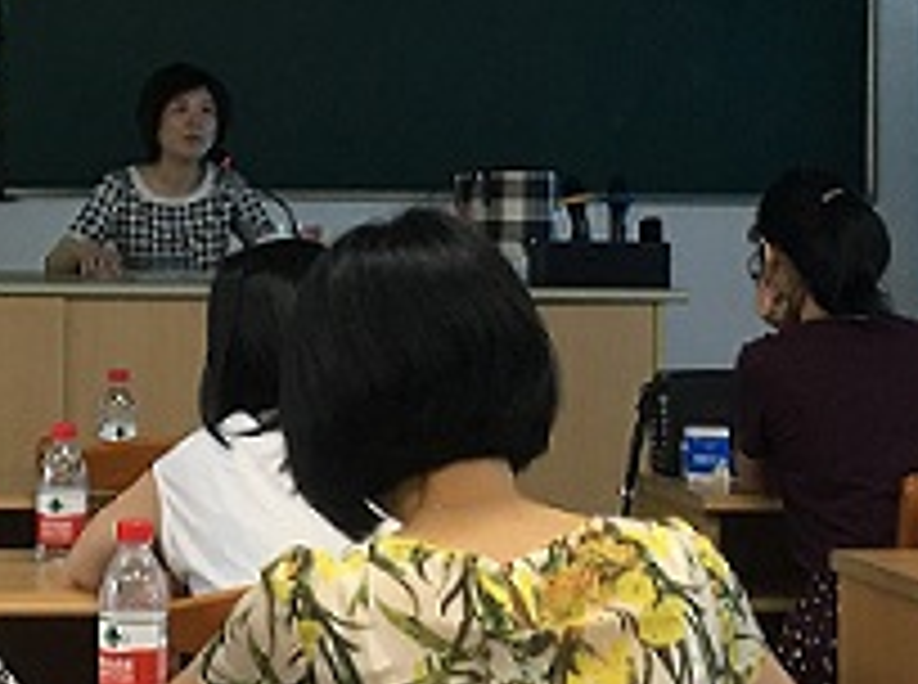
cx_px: 117
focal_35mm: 114
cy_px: 169
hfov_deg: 17.1
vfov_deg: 12.9
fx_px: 3016
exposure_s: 1/33
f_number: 2.2
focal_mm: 4.15
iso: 64
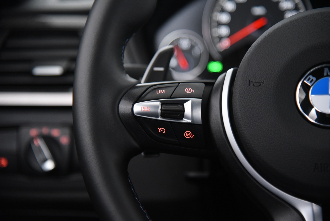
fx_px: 1027
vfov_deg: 12.2
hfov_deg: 18.3
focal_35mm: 112
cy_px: 110
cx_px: 165
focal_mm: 112
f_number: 4
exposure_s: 1/25
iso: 4000
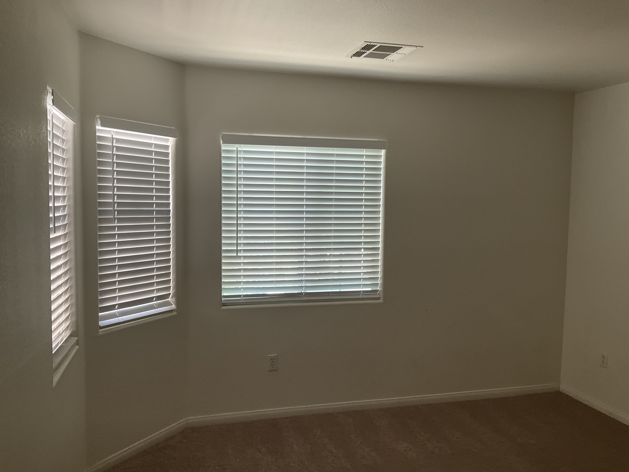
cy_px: 236
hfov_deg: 61.7
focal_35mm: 29
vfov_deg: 48.2
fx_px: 527
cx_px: 314
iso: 80
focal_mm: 3
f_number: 1.8
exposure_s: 1/60
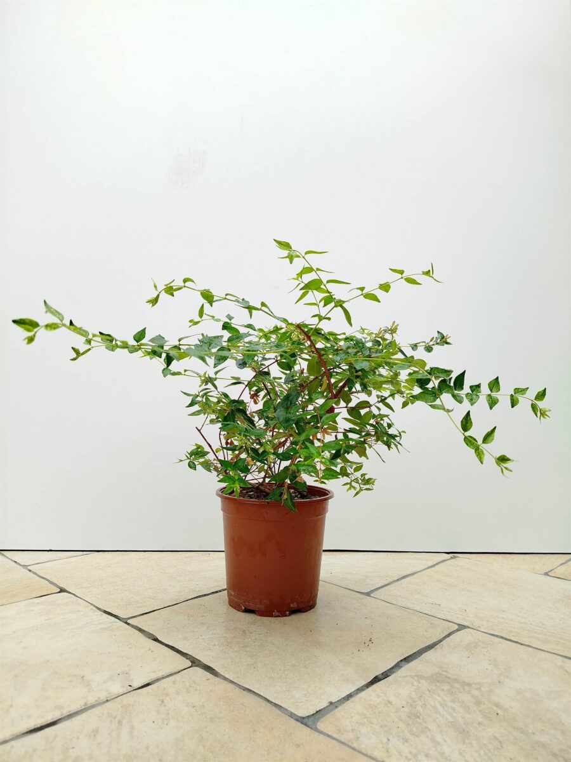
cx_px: 286
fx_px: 528
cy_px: 381
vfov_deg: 71.6
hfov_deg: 56.8
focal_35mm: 24
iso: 50
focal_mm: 5.31
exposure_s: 1/50
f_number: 1.7
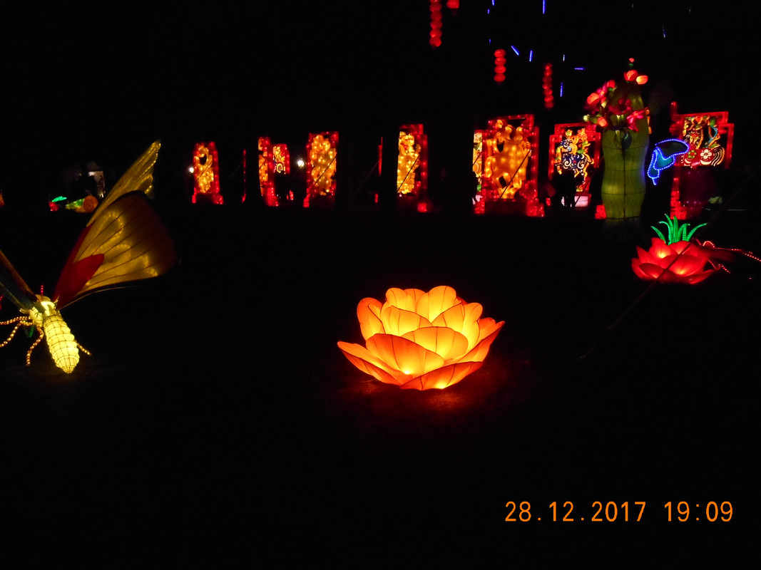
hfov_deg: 67.3
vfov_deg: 53.1
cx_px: 380
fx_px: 572
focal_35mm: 26
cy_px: 285
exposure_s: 1/125
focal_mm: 4.7
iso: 800
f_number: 3.4
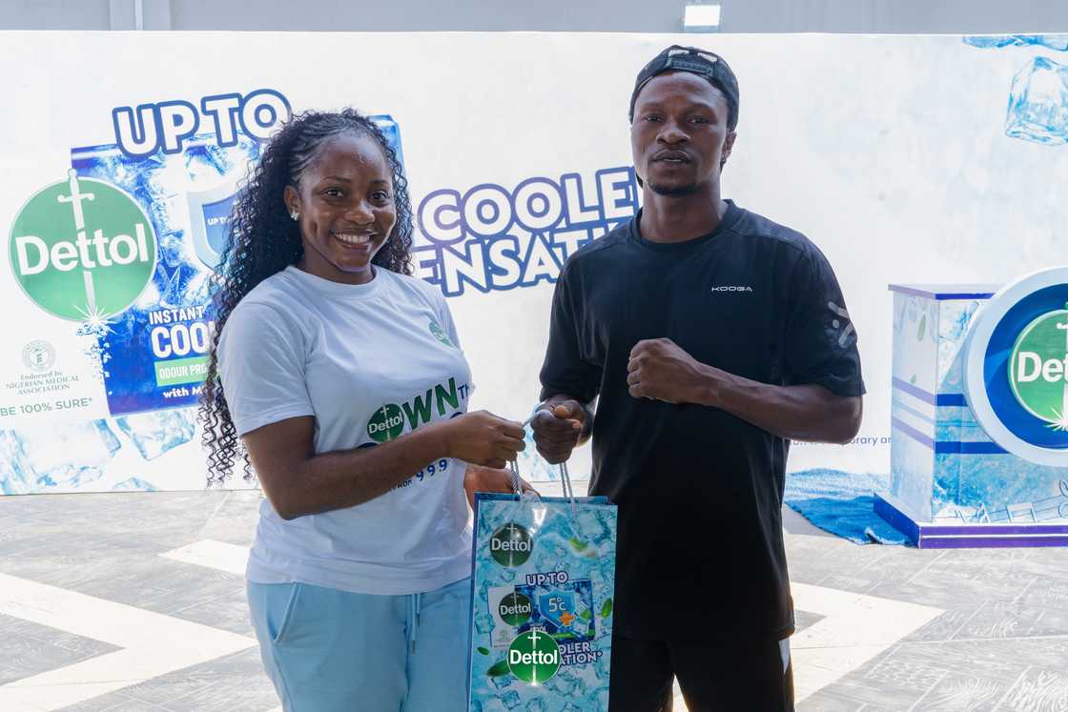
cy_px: 356
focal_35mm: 40
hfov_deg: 48.5
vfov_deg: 33.4
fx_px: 1187
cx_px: 534
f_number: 13
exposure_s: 1/100
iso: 640
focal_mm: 40
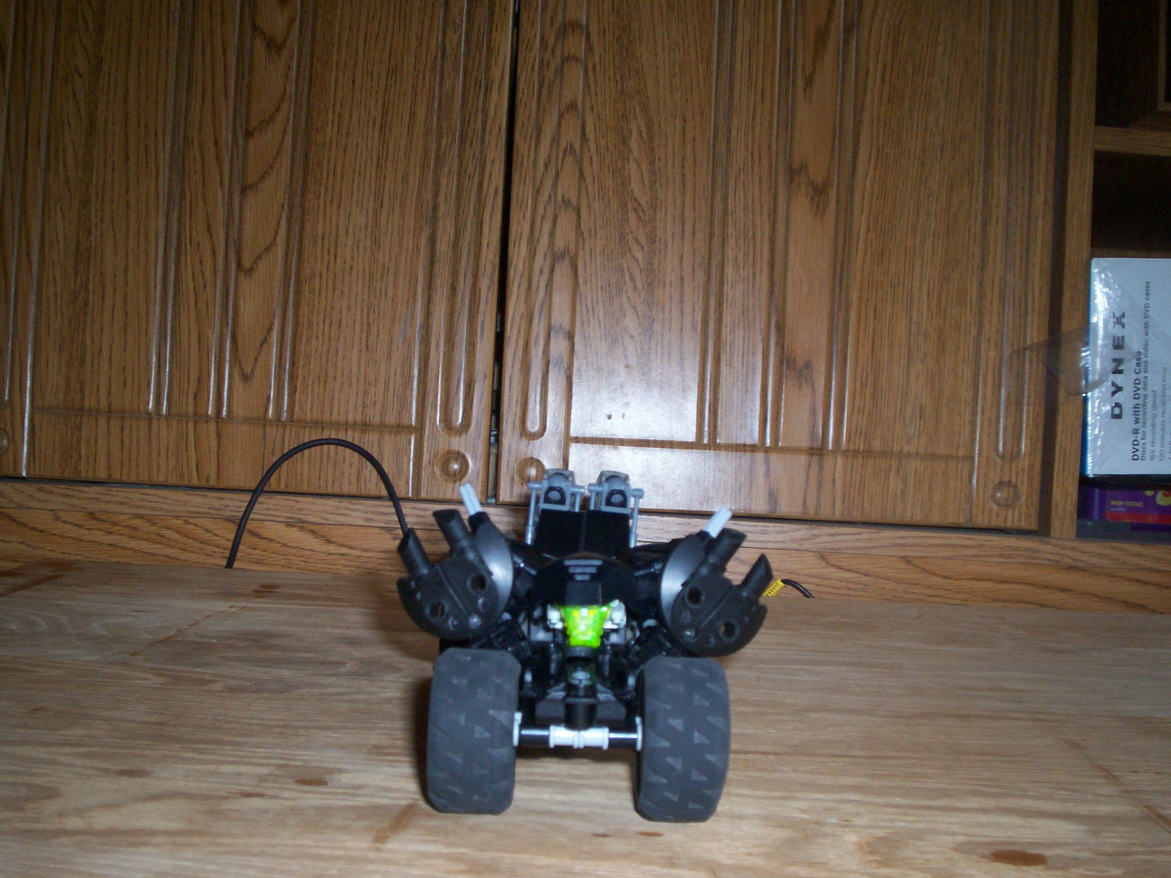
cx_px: 561
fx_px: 1285
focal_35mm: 38
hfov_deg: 49.0
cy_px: 457
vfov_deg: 37.7
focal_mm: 5.9
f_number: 4.5
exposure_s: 1/64
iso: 140
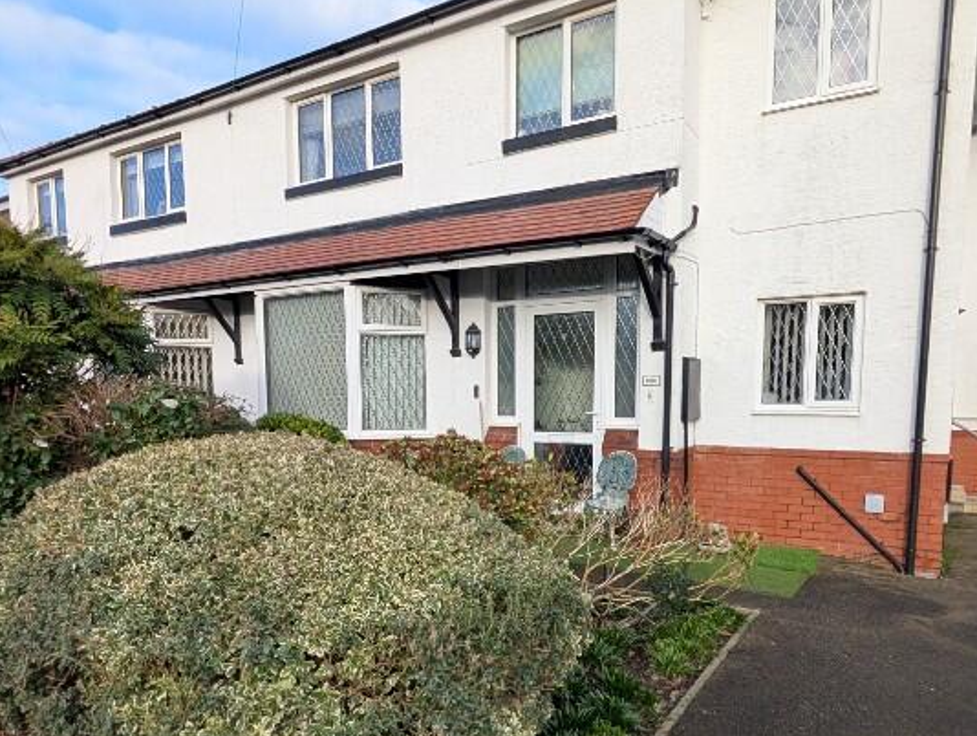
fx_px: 650
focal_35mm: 23
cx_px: 494
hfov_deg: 73.8
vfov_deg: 58.2
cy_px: 464
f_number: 1.7
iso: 53
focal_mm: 2.02
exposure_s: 1/929
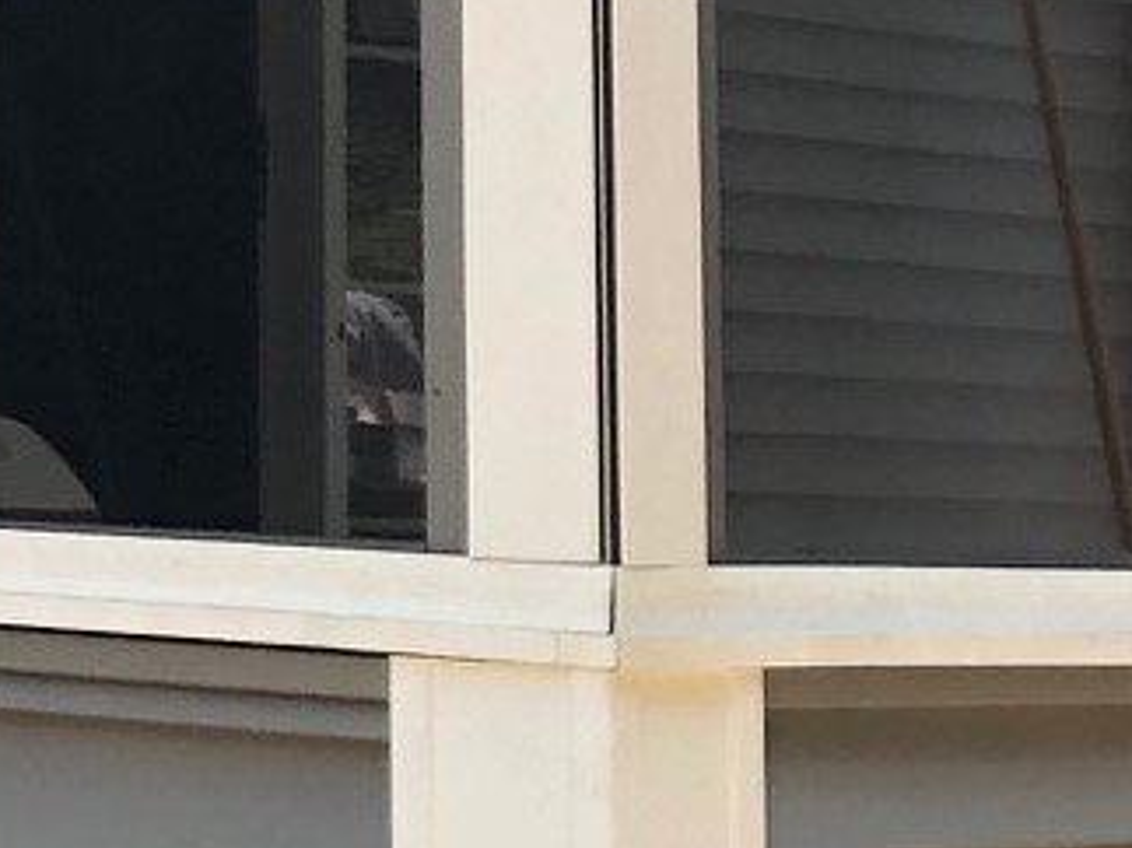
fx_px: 5721
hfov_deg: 10.5
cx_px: -1048
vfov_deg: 8.3
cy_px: -424
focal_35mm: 175
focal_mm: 3.99
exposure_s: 1/706
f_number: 1.8
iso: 20
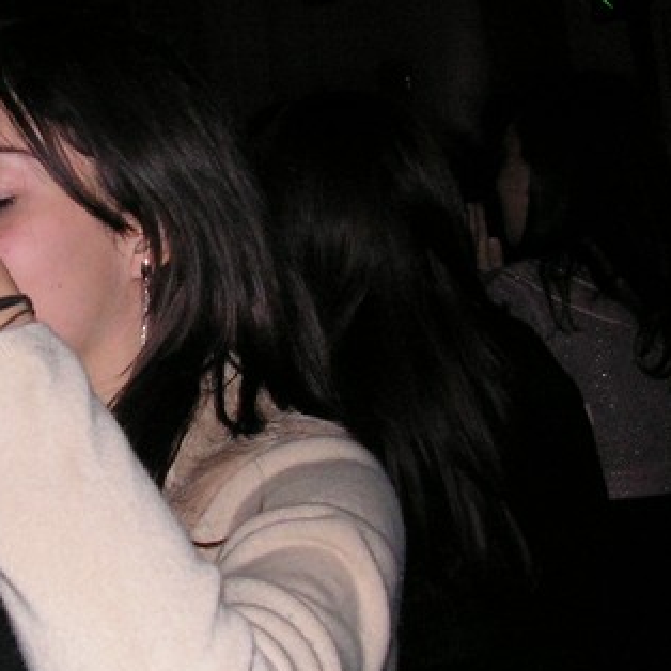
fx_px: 1776
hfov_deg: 21.1
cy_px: 365
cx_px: 118
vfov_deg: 21.4
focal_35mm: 81
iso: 200
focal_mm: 6
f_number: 3.2
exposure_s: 1/40
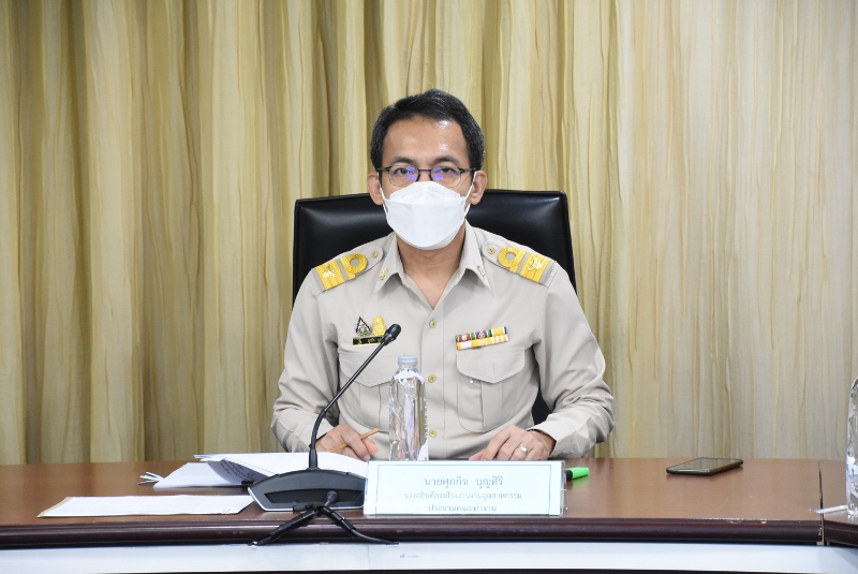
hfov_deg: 13.0
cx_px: 429
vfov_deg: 8.7
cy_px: 287
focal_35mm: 158
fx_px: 3757
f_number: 5.6
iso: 3200
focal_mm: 105
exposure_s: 1/40
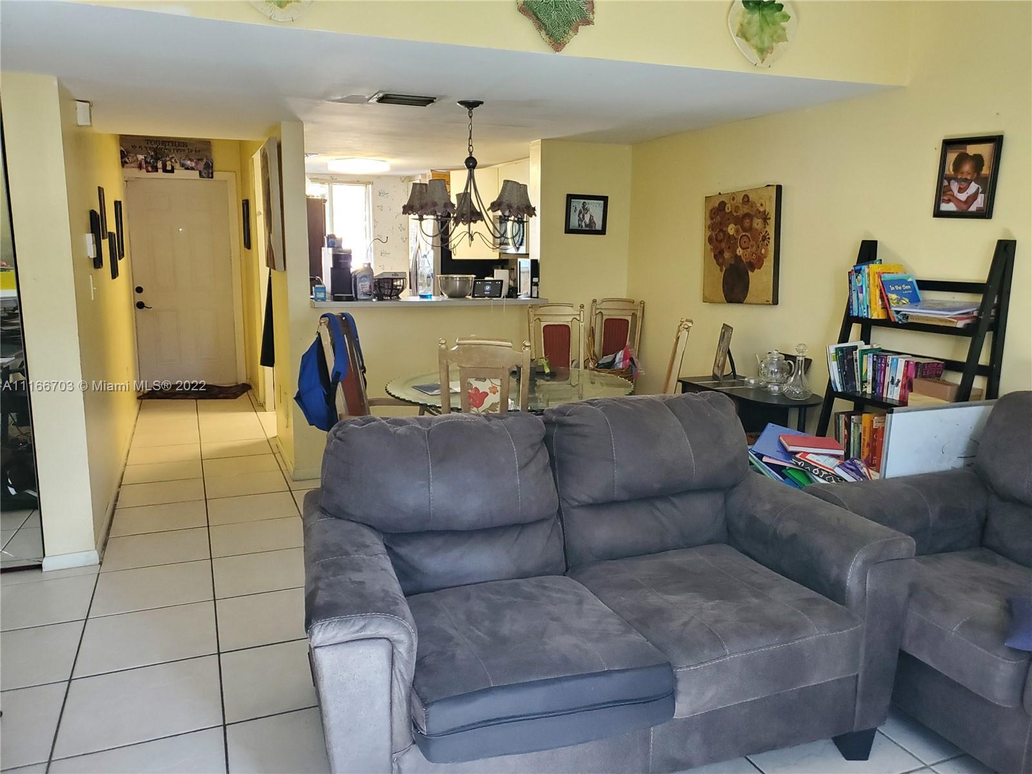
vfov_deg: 53.1
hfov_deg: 67.3
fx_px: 775
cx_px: 516
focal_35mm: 26
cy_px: 387
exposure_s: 1/40
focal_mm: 4.3
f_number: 1.5
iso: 400
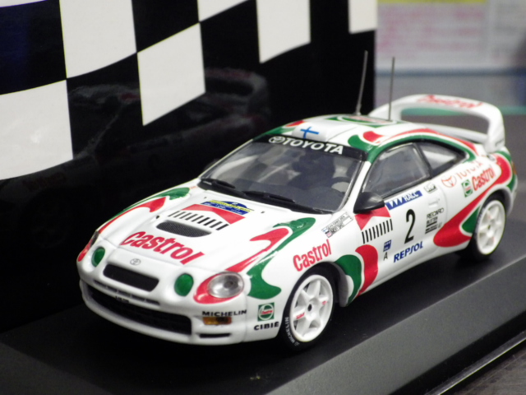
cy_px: 198
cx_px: 263
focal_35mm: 71
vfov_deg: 20.7
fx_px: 1079
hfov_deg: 27.4
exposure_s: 1/40
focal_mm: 12.8
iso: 800
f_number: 4.2
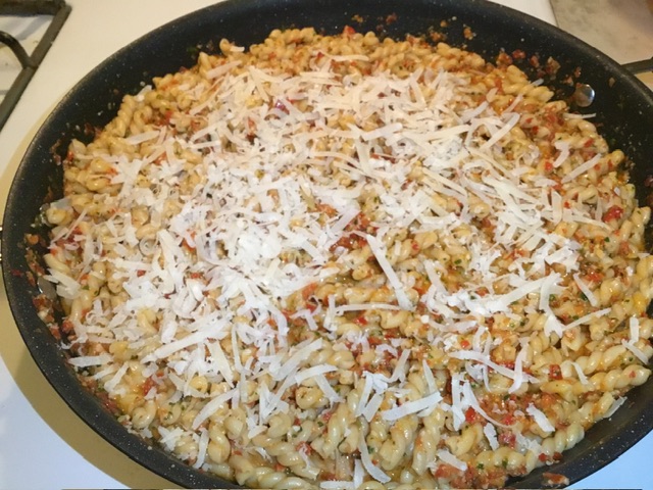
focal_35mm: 31
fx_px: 585
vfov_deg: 45.4
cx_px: 326
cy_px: 245
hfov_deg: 58.4
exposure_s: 1/30
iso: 200
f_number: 2.4
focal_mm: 3.3
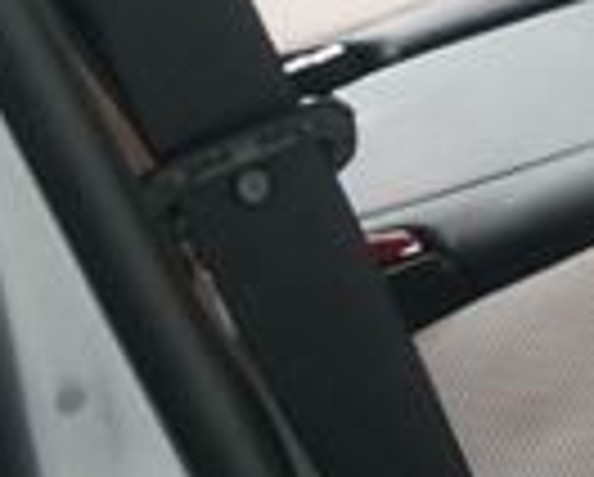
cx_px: 1269
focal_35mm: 136
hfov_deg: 12.2
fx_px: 2394
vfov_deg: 10.7
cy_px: -378
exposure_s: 1/160
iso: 100
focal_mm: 20
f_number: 4.5
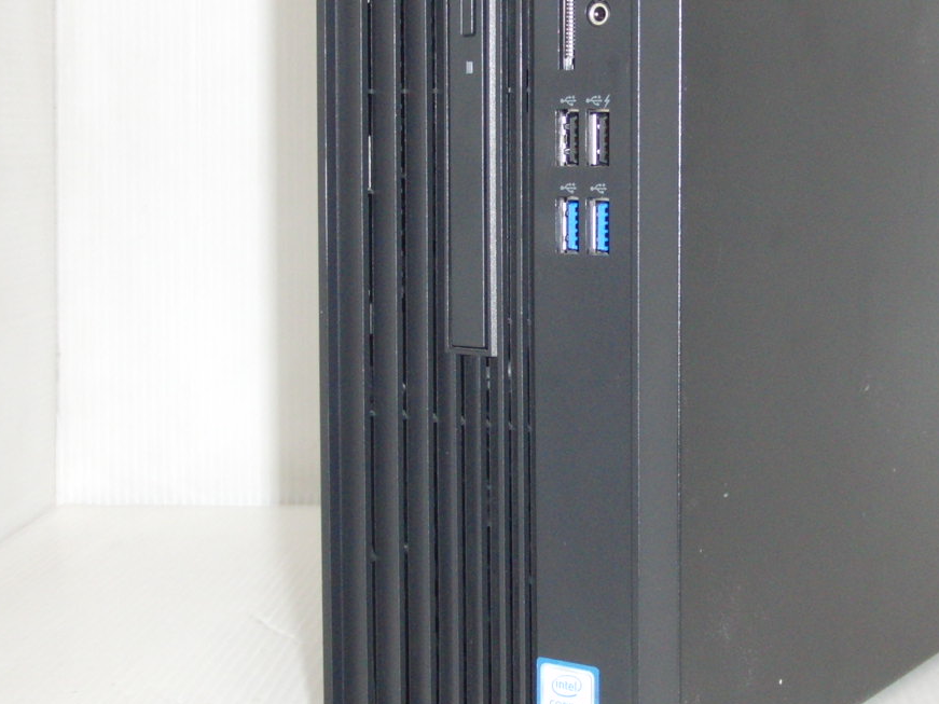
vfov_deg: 21.5
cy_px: 233
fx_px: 1844
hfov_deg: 28.4
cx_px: 626
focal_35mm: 68
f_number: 3.6
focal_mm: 6.42
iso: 400
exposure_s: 1/80
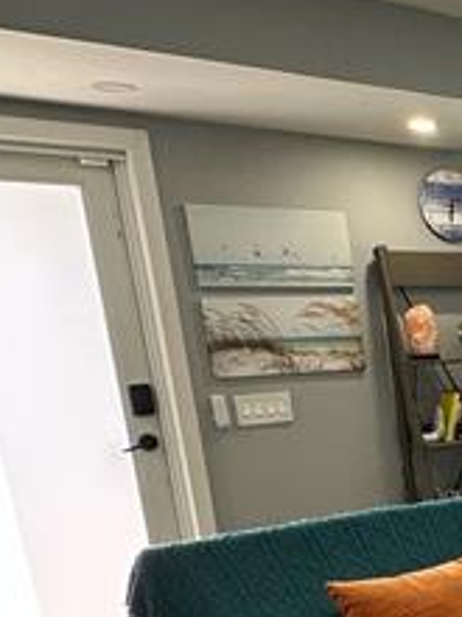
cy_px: 544
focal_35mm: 51
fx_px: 908
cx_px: 731
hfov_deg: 22.3
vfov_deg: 35.5
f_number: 2.2
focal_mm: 2.22
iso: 64
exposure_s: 1/120
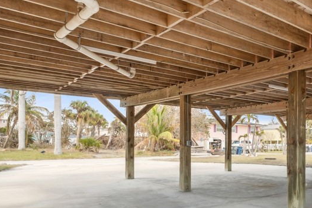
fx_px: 286
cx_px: 281
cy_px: 134
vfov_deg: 39.6
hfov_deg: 50.7
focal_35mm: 33
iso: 200
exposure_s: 1/80
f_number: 9
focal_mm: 16
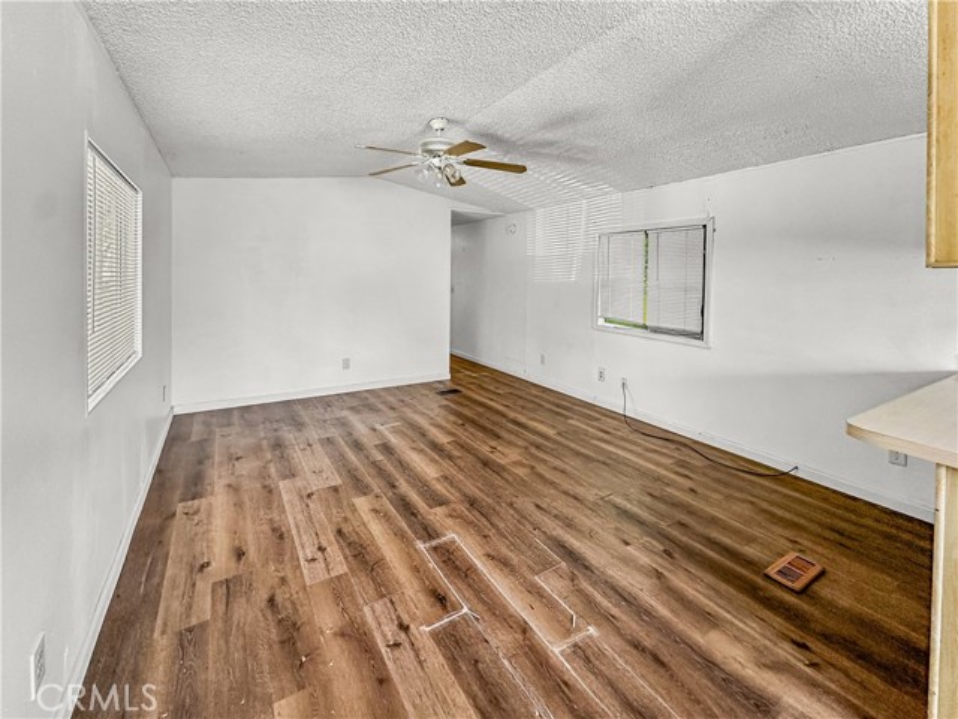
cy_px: 360
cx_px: 479
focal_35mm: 14
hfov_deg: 102.1
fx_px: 387
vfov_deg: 85.7
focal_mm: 2.22
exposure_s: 1/100
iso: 160
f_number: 2.2
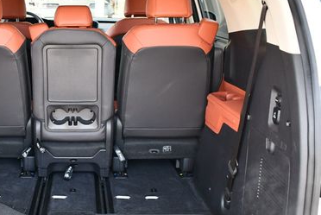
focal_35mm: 62
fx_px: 553
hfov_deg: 31.6
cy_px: 137
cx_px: 72
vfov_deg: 21.9
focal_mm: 18
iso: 800
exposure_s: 1/200
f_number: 3.5
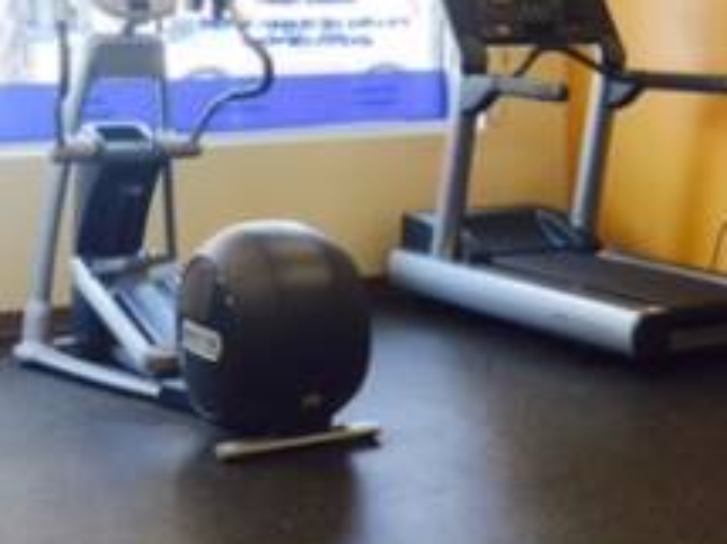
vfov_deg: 17.9
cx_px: 730
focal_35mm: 82
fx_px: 1721
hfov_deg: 22.9
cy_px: 169
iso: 32
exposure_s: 1/60
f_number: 2.2
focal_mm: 4.15
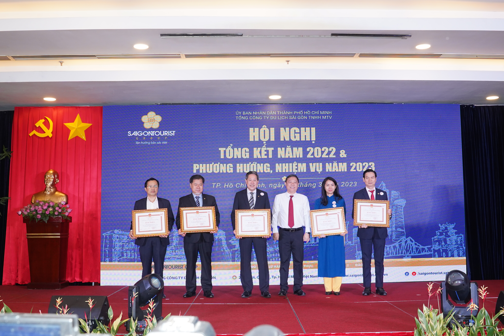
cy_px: 168
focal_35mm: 36
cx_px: 252
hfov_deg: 53.1
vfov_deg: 36.9
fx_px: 504
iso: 1250
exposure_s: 1/100
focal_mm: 24
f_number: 9
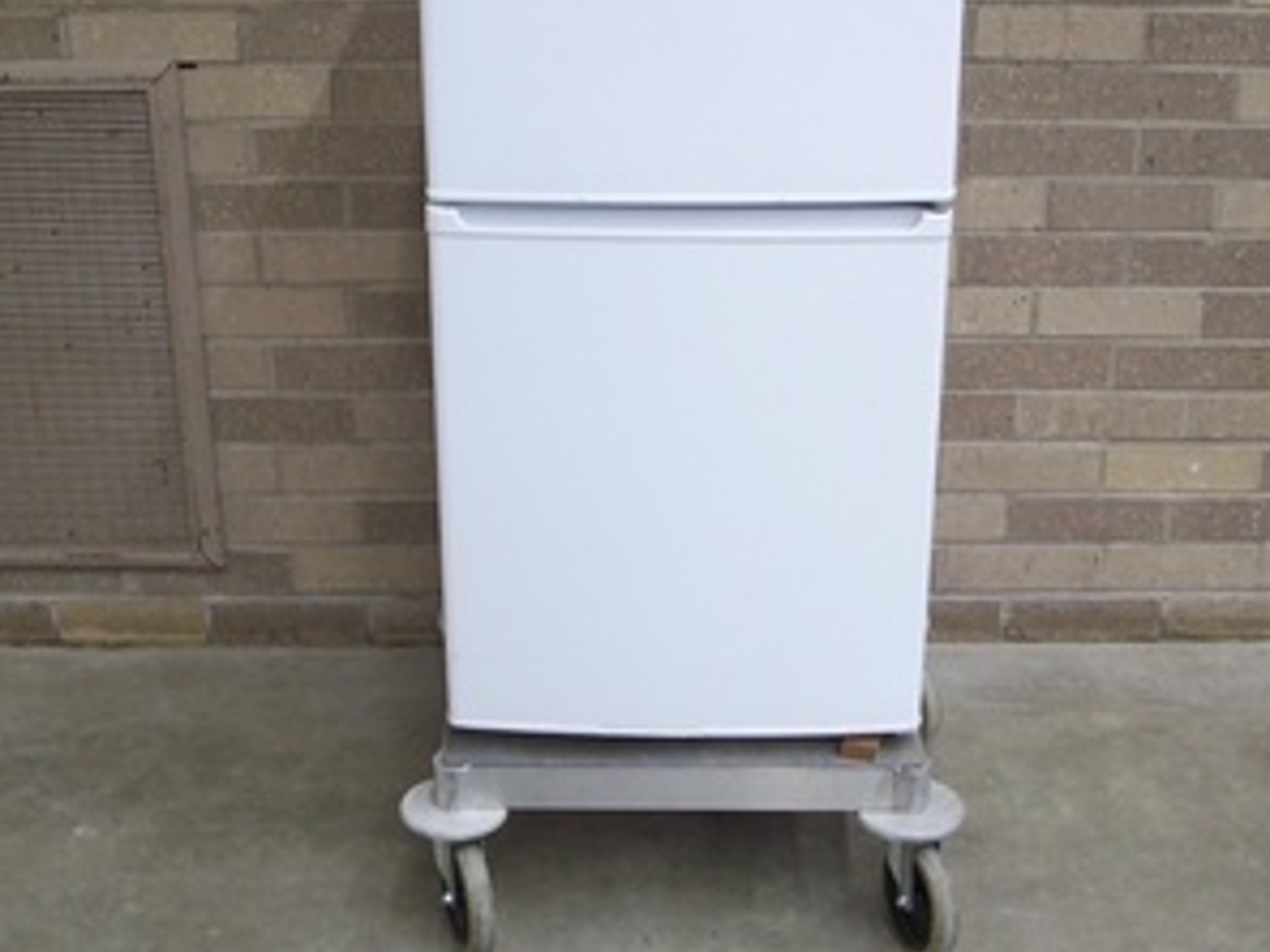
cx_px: 648
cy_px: 493
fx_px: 2201
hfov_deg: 32.2
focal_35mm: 60
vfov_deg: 24.4
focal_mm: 7.8
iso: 200
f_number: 2.8
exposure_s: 1/20
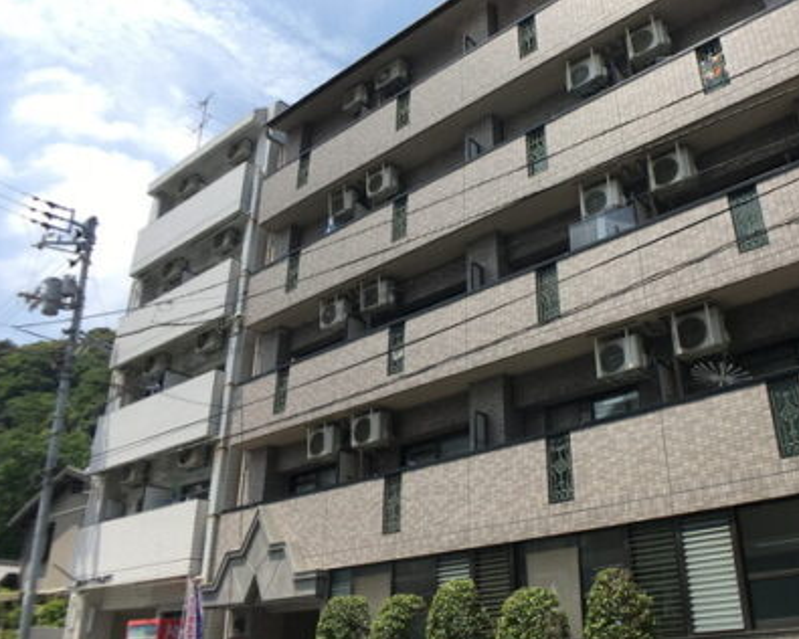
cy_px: 307
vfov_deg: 34.9
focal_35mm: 43
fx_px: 1017
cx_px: 550
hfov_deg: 42.2
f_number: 2.2
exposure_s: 1/1241
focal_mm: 4.15
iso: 25
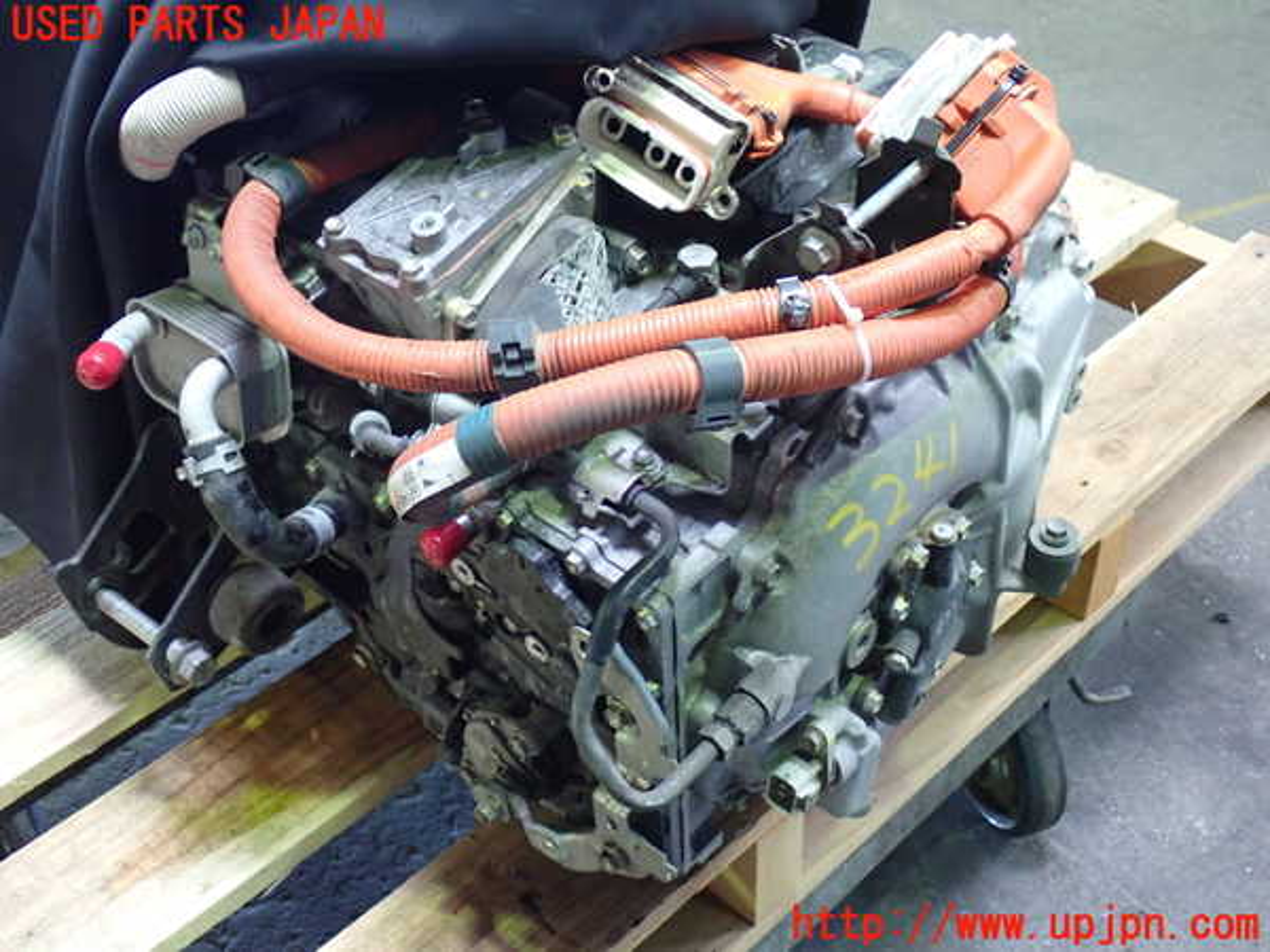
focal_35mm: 44
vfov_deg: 32.9
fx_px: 1614
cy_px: 476
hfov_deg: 42.9
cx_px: 635
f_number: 2.9
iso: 800
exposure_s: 1/40
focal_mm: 7.84
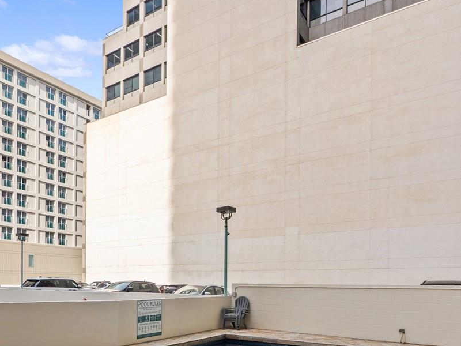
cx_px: 193
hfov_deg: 63.1
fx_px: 373
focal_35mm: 28
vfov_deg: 46.6
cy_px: 287
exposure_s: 1/6400
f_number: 4
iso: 160
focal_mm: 7
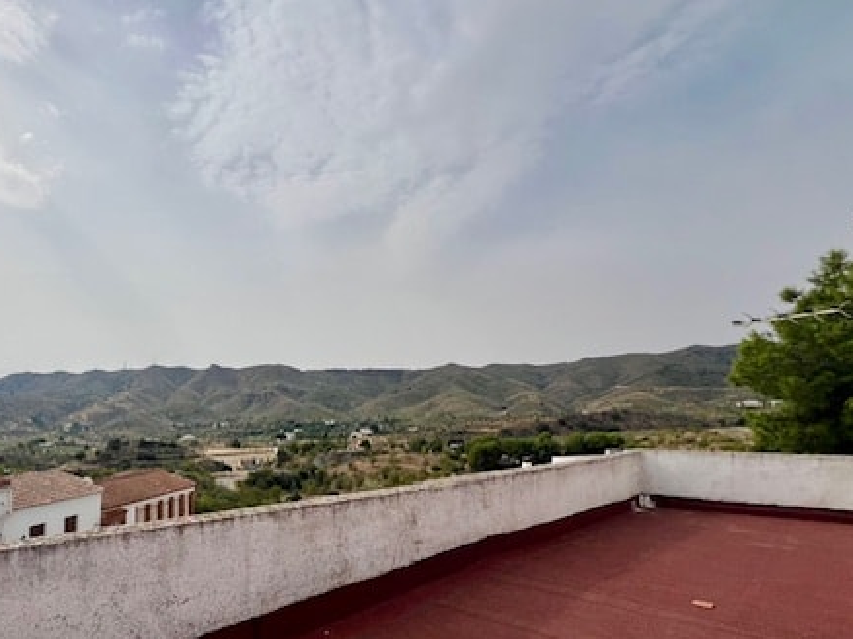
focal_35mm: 19
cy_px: 405
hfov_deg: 81.8
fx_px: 468
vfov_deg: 67.4
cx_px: 284
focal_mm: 1.57
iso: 32
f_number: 1.8
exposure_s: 1/4386
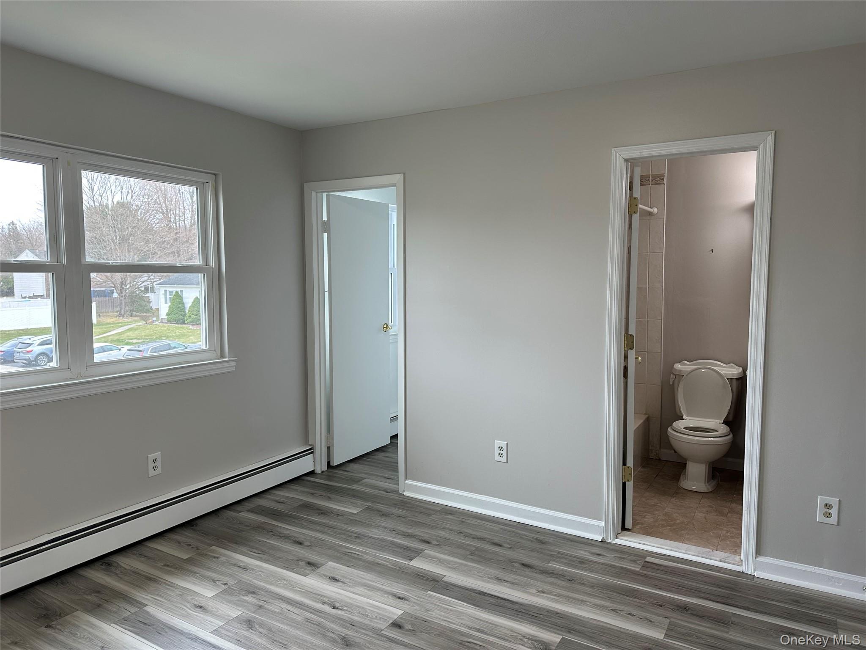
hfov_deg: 71.6
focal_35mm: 24
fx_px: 600
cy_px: 325
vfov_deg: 56.8
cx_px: 433
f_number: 1.78
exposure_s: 1/120
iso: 100
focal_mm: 6.86
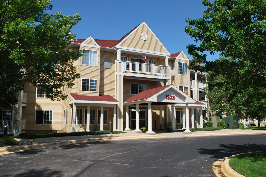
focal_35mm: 31
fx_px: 229
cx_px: 137
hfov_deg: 60.3
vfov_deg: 42.3
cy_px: 88
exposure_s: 1/250
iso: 100
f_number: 8
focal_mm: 20
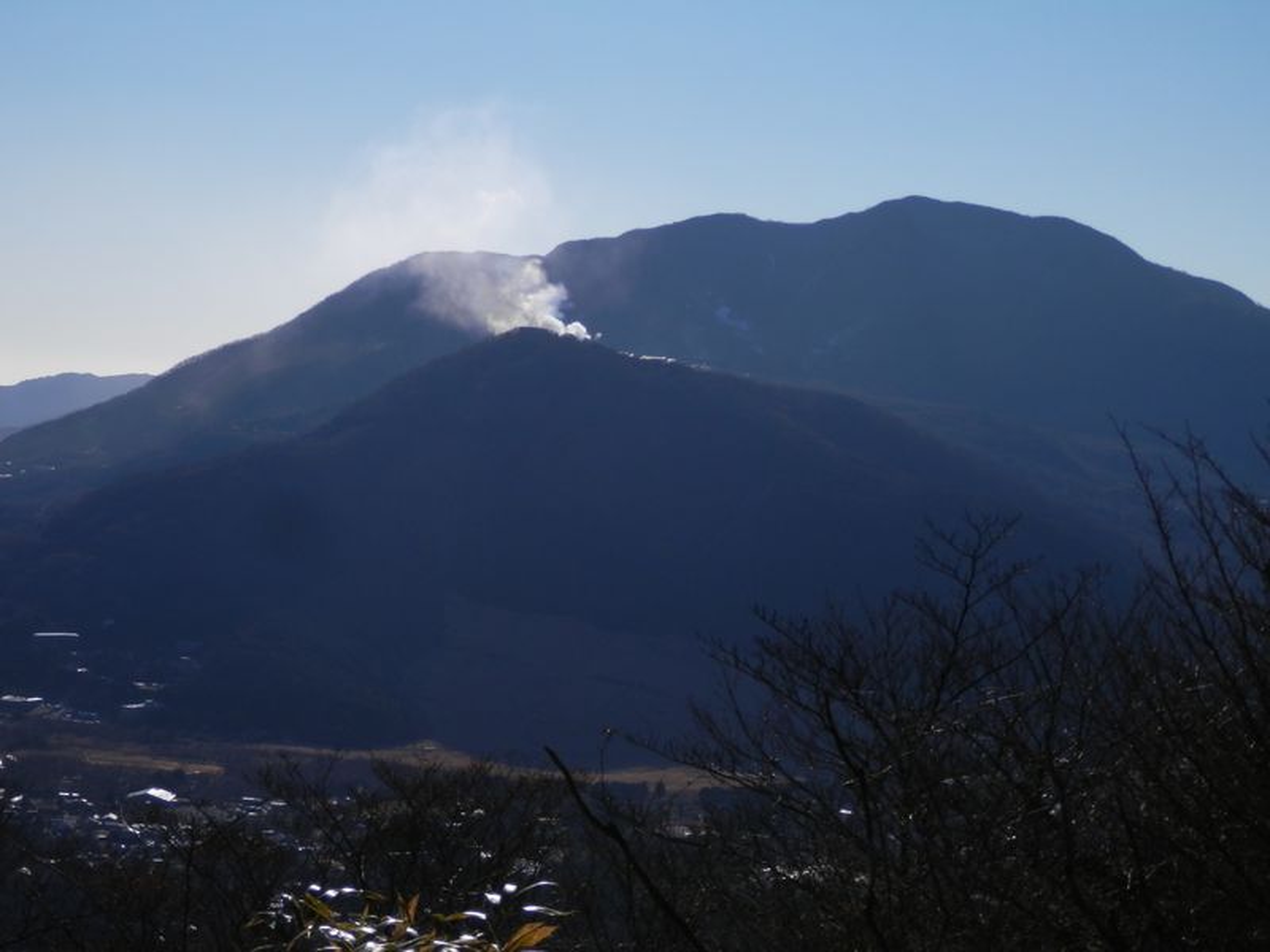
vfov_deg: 20.2
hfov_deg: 26.7
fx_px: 2678
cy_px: 476
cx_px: 635
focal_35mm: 73
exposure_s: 1/200
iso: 80
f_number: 12.7
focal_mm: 13.1
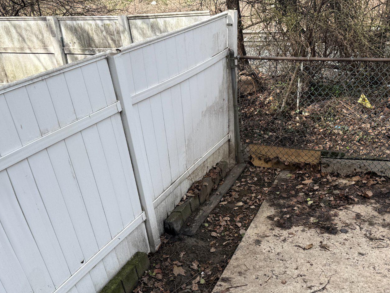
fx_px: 439
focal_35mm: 39
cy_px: 198
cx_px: 249
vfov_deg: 36.4
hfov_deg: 47.3
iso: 80
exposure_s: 1/1361
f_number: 1.78
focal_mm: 6.76
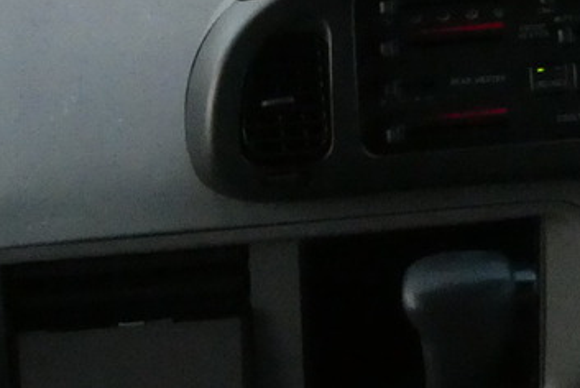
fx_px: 1822
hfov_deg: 18.1
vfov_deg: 11.6
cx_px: 237
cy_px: -215
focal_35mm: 113
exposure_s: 1/60
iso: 800
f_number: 7.1
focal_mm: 4.3
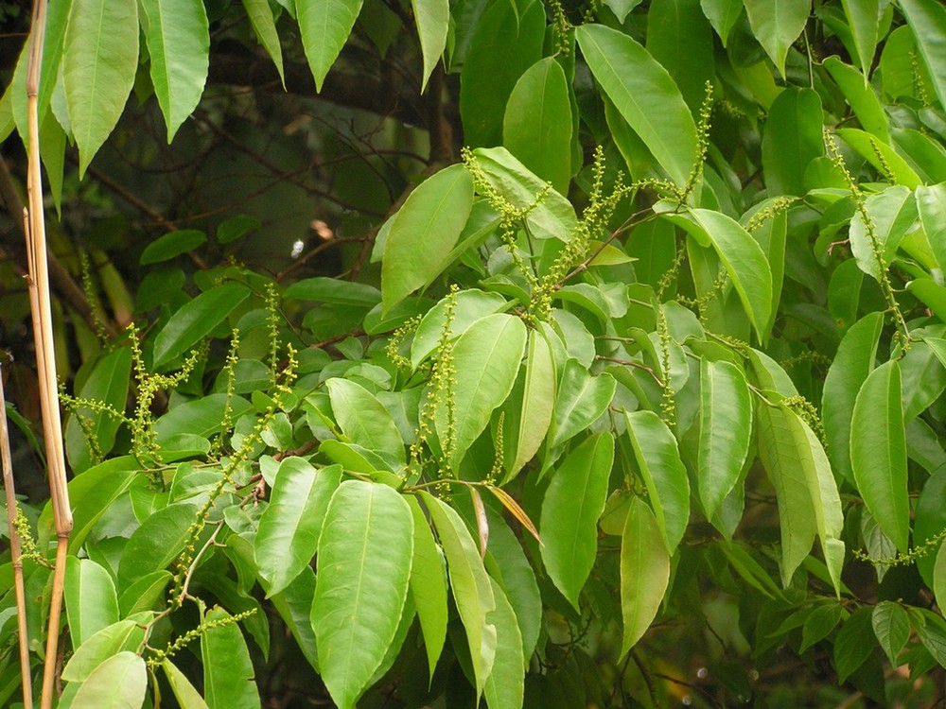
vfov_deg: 10.5
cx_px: 473
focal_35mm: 141
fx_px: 3853
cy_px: 354
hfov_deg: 14.0
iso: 125
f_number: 3.2
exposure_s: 1/200
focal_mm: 23.4
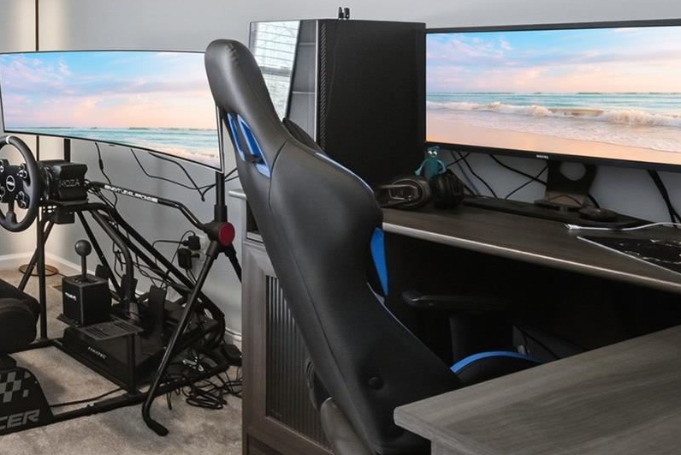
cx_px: -117
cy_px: 46
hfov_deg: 39.8
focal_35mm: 36
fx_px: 681
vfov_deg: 34.8
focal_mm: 14
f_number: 16
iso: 640
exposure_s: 1/80
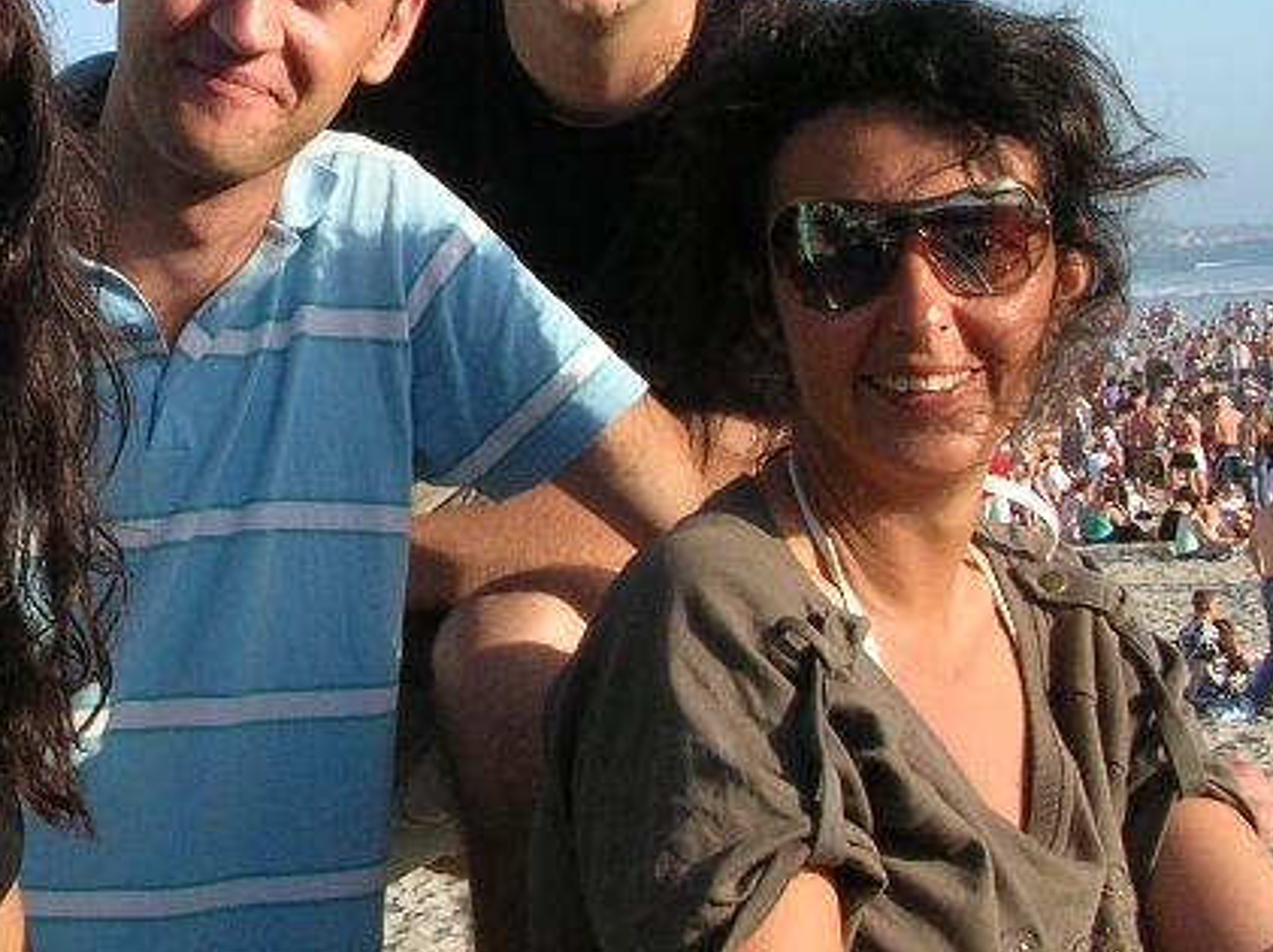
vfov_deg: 15.5
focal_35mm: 95
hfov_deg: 20.3
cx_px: 181
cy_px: 287
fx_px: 3491
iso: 50
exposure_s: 1/194
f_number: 5.6
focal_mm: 5.8
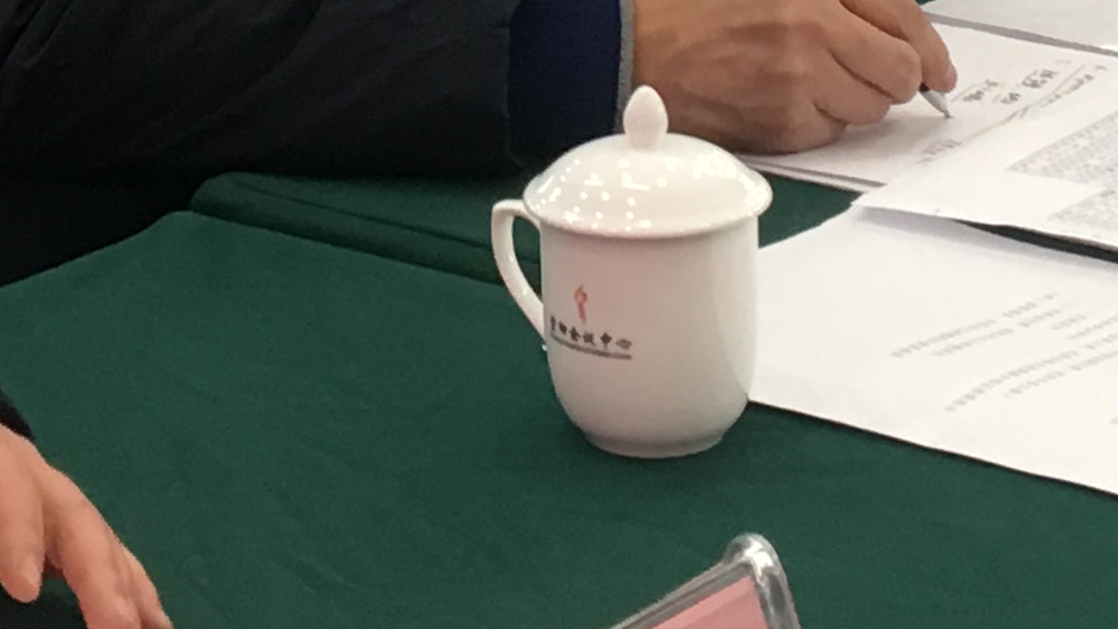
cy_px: -714
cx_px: 430
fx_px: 4565
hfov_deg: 14.0
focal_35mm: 154
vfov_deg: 7.5
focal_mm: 4.15
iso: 50
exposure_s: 1/17
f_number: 2.2
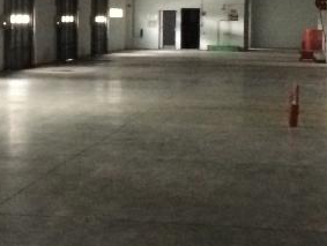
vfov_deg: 11.3
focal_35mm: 131
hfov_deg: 14.6
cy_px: 40
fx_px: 1239
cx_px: -45
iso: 500
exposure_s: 1/17
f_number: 2.2
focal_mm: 4.15
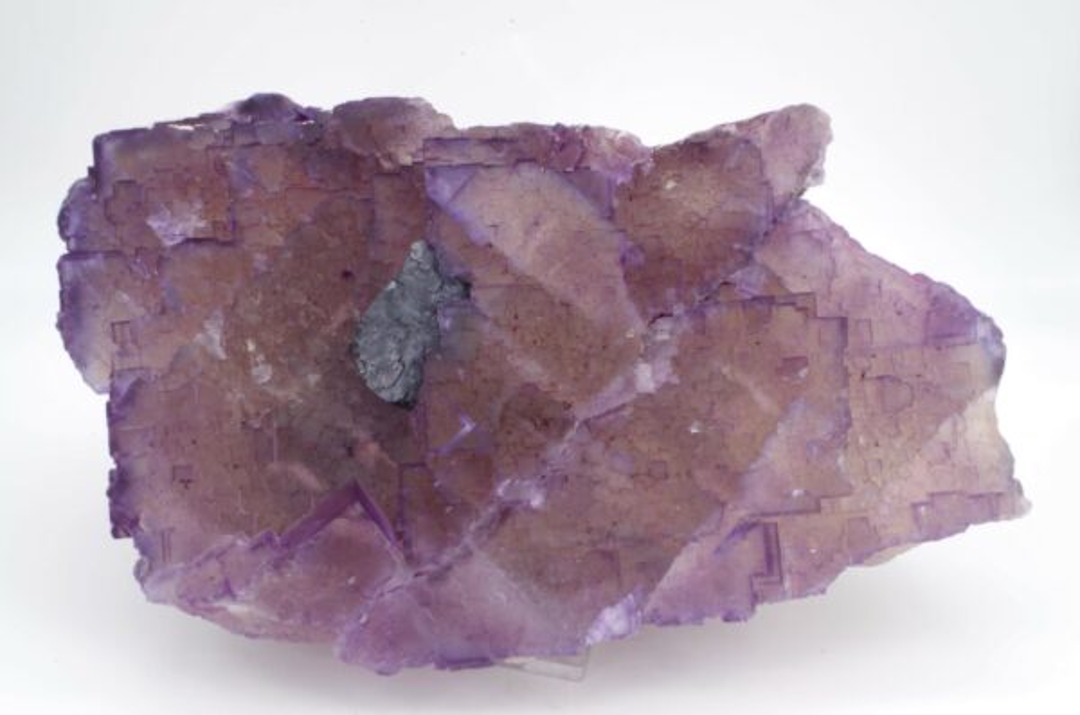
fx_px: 1077
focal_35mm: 36
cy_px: 358
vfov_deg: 36.7
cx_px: 540
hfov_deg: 53.2
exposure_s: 1/1.67
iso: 100
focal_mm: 24.38
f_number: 11
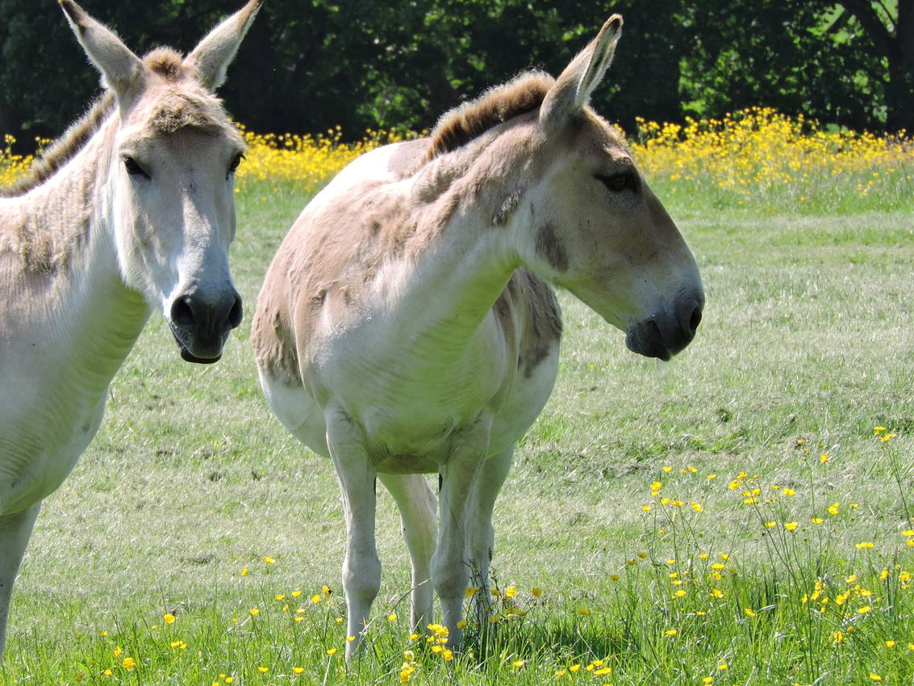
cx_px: 374
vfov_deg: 3.2
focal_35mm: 466
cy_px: 330
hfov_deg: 4.3
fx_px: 12306
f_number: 5.5
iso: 100
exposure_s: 1/250
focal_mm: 59.1
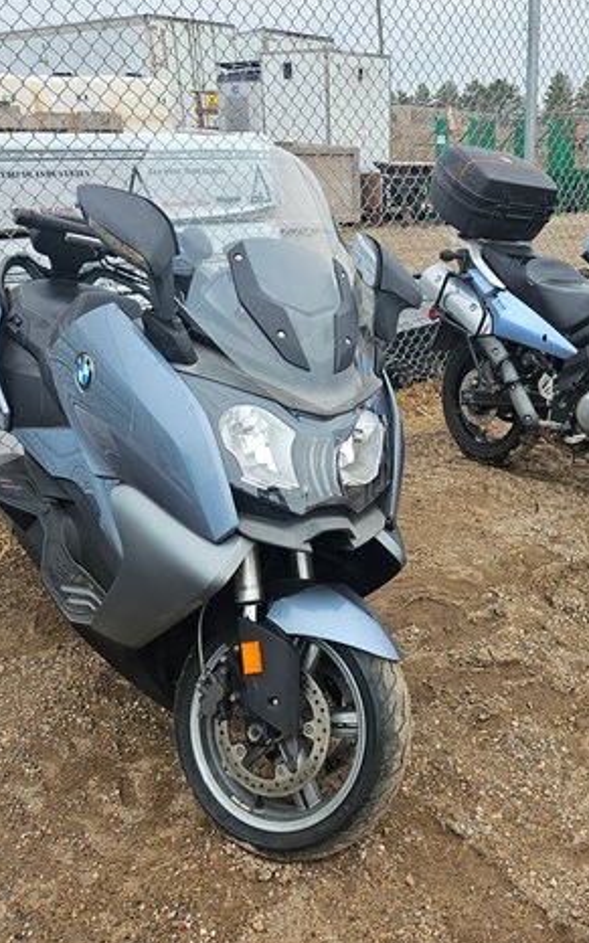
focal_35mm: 33
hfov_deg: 37.0
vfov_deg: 58.2
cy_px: 473
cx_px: 469
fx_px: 848
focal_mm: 5.4
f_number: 1.8
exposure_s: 1/224
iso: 25
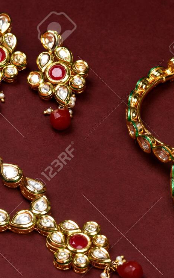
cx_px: 123
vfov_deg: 8.7
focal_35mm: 242
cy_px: 154
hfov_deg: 5.4
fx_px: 1836
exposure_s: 1/160
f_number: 14
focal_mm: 90
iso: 100
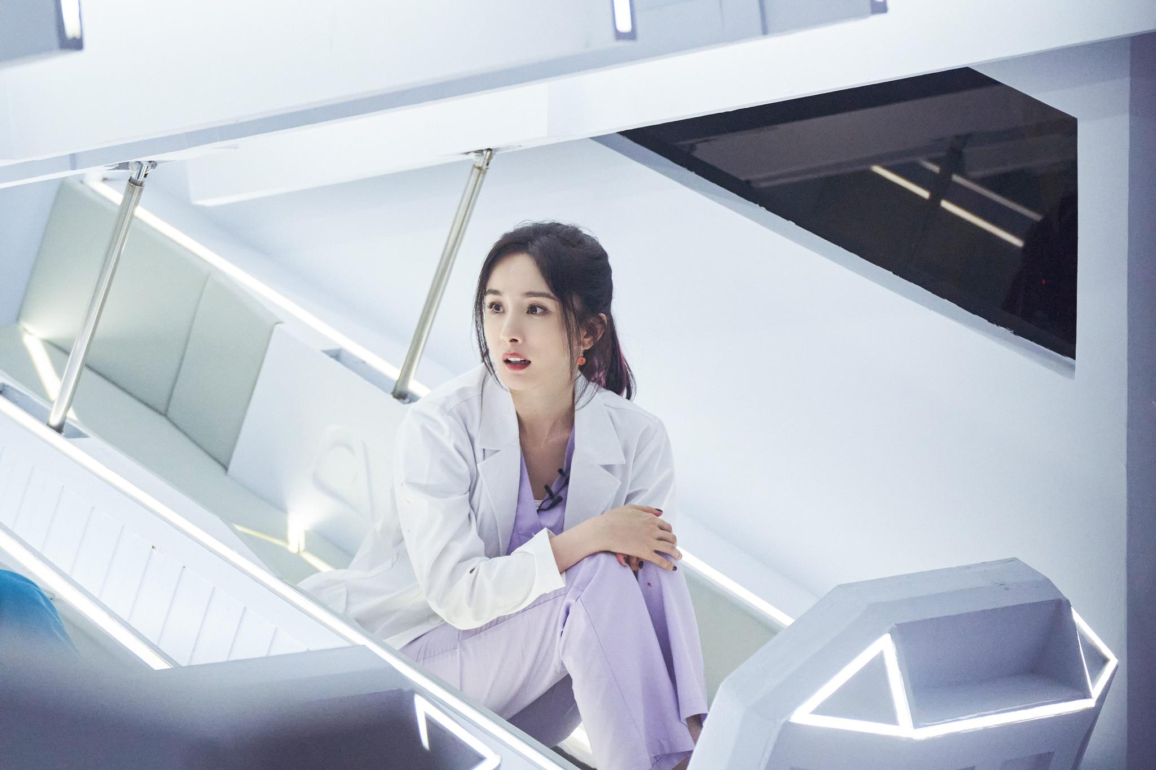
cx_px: 578
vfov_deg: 7.3
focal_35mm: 189
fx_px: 6068
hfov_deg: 10.9
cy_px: 385
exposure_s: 1/160
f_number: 2.8
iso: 2500
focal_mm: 126
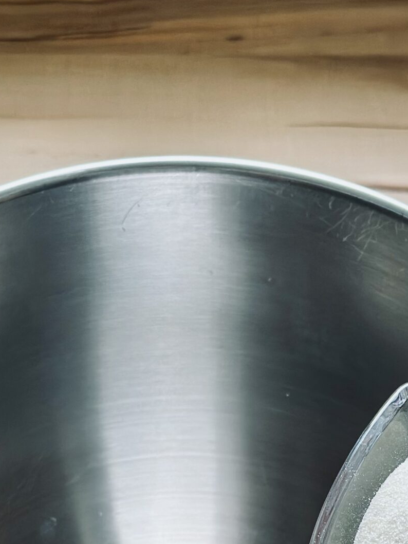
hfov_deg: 12.8
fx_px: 1823
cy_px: 565
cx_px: 183
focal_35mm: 116
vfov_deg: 16.6
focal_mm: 6.86
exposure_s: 1/94
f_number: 1.78
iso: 125
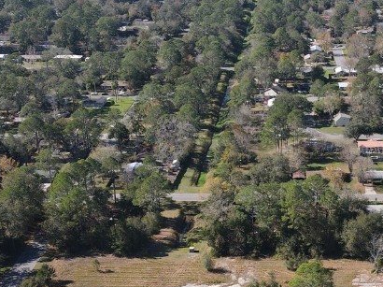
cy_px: 194
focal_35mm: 60
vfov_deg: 24.3
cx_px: 306
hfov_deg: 31.4
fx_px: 663
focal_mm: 4.5
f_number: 2.8
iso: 110
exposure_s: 1/400
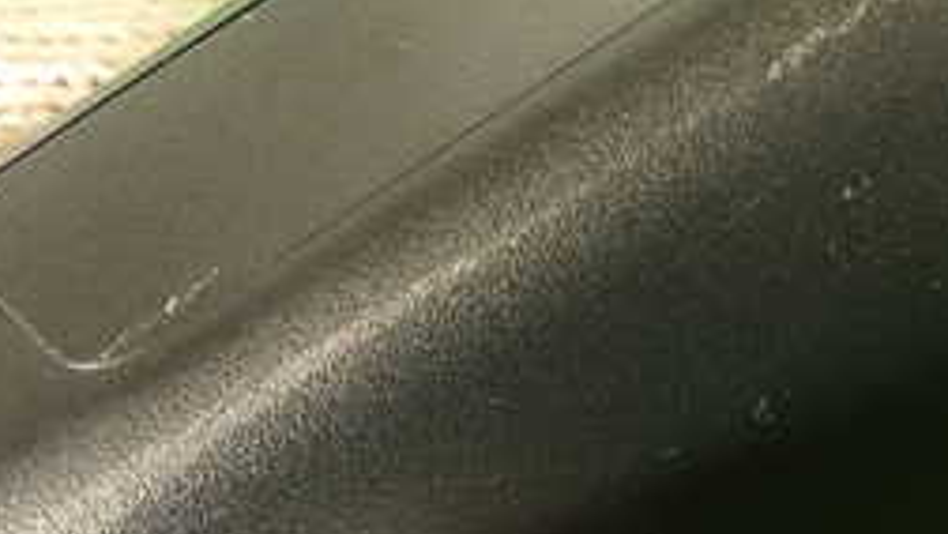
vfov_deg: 14.3
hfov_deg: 24.2
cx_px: 986
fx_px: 2087
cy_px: -34
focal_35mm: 83
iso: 200
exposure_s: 1/30
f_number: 2.4
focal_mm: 5.79
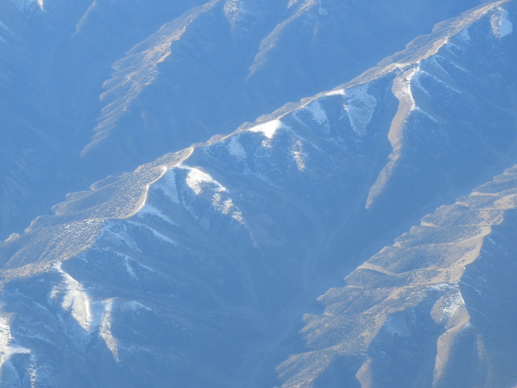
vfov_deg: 9.9
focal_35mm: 150
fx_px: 2240
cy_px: 194
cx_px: 258
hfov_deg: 13.2
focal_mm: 26.9
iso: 100
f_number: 5.2
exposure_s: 1/200
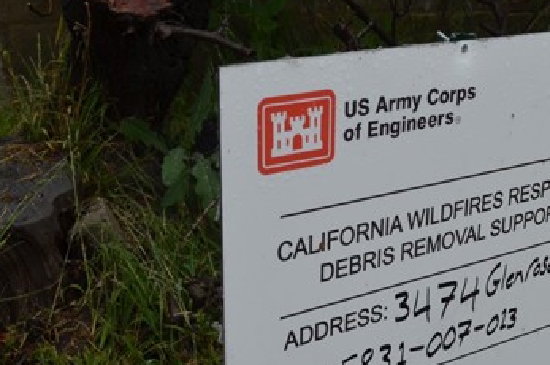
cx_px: 411
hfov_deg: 27.7
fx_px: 1098
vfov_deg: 18.7
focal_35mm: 72
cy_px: 290
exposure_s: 1/200
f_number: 7.1
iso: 200
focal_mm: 26
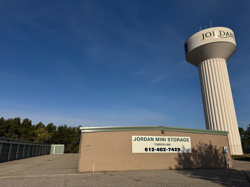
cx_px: 125
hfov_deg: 71.6
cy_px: 94
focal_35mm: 24
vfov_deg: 56.8
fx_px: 173
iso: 80
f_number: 1.78
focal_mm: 6.76
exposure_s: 1/10417
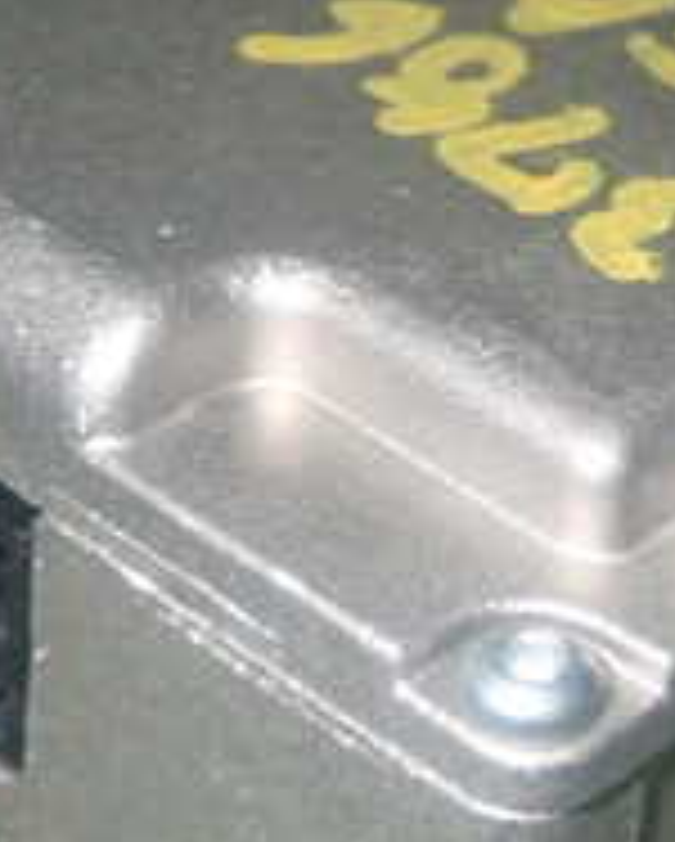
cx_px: 572
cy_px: 396
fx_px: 3665
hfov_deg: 10.5
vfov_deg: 13.1
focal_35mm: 147
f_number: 9
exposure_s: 1/50
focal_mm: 8.4
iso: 400
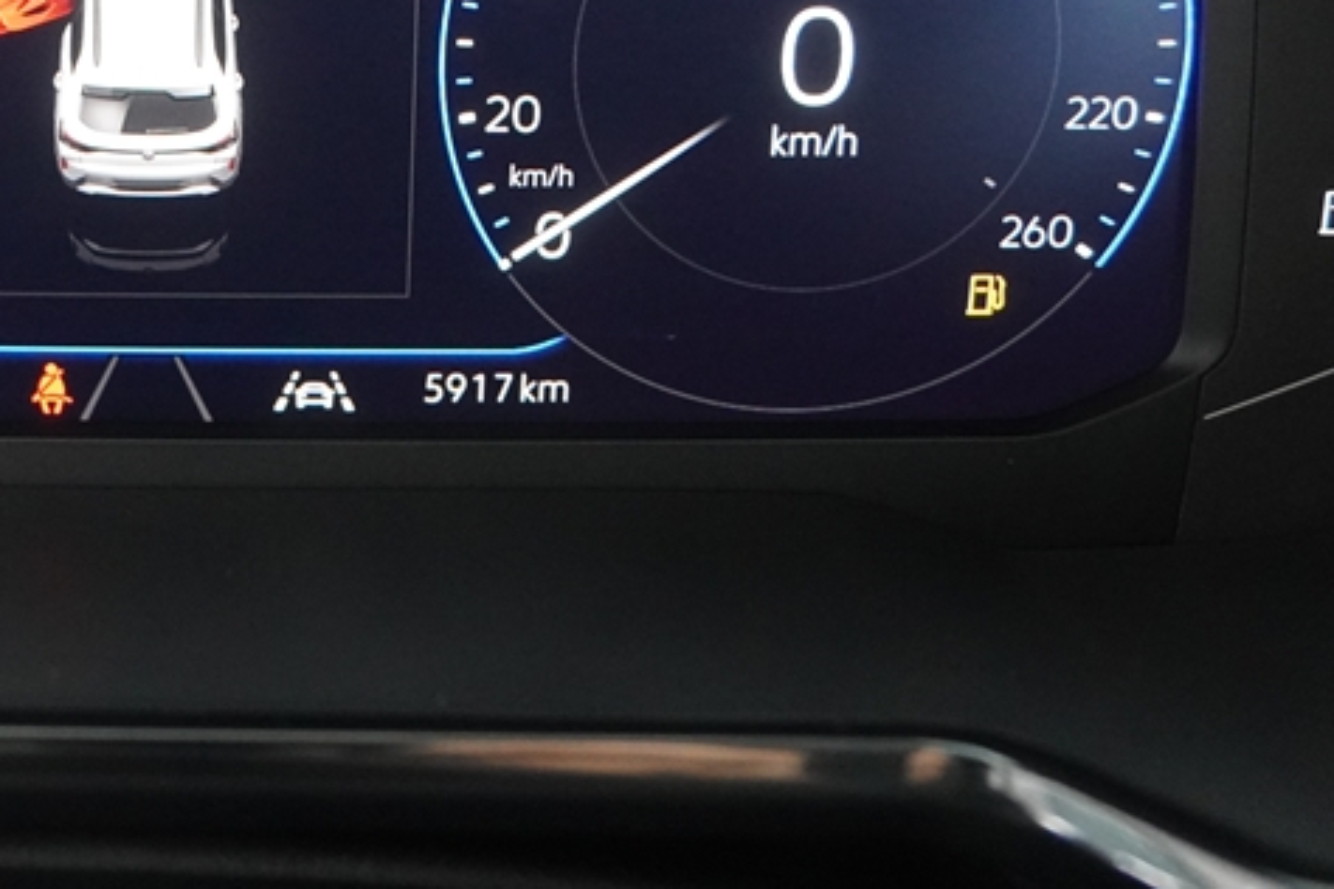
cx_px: 99
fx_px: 2041
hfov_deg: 34.0
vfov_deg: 23.4
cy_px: -27
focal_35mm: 55
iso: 3200
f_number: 2.8
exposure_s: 1/60
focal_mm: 17
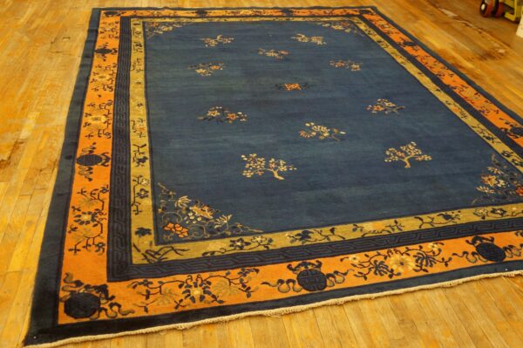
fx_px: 457
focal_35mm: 32
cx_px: 262
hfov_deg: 59.5
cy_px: 174
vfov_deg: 41.6
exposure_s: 1/160
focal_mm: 21
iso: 3200
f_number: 4
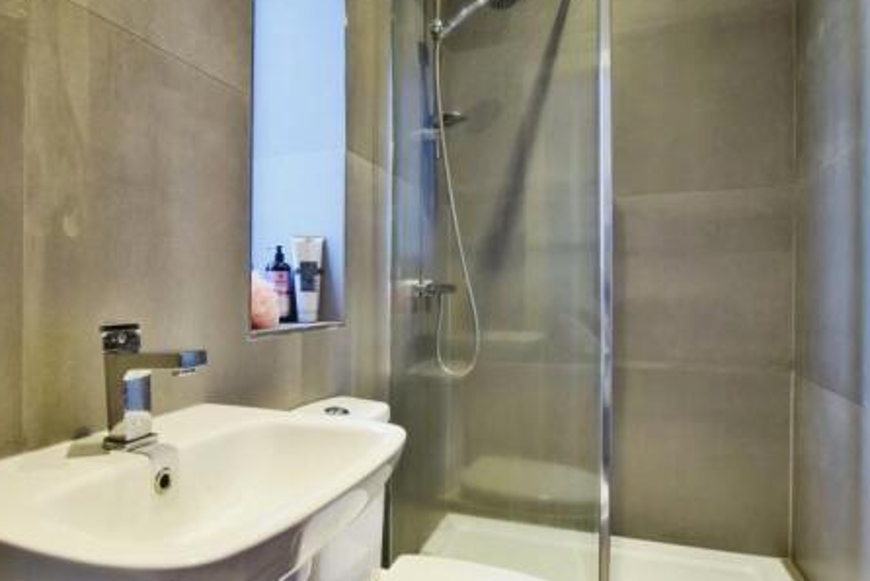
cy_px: 272
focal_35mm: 22
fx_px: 532
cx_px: 365
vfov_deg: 57.3
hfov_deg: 78.0
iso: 640
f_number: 8
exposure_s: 1/8
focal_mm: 10
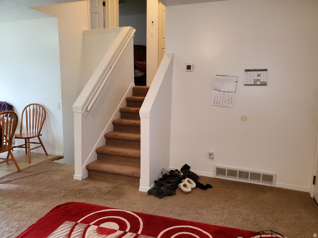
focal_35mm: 26
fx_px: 239
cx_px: 159
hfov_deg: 67.3
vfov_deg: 53.1
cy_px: 119
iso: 500
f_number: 2.4
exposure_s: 1/40
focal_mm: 4.3
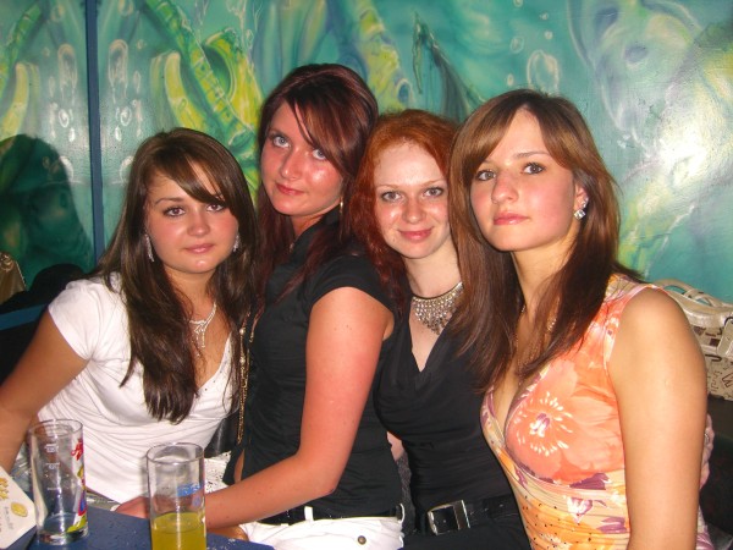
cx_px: 366
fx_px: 805
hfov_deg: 49.0
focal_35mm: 38
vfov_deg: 37.7
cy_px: 275
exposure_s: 1/60
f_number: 2.8
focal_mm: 7.9
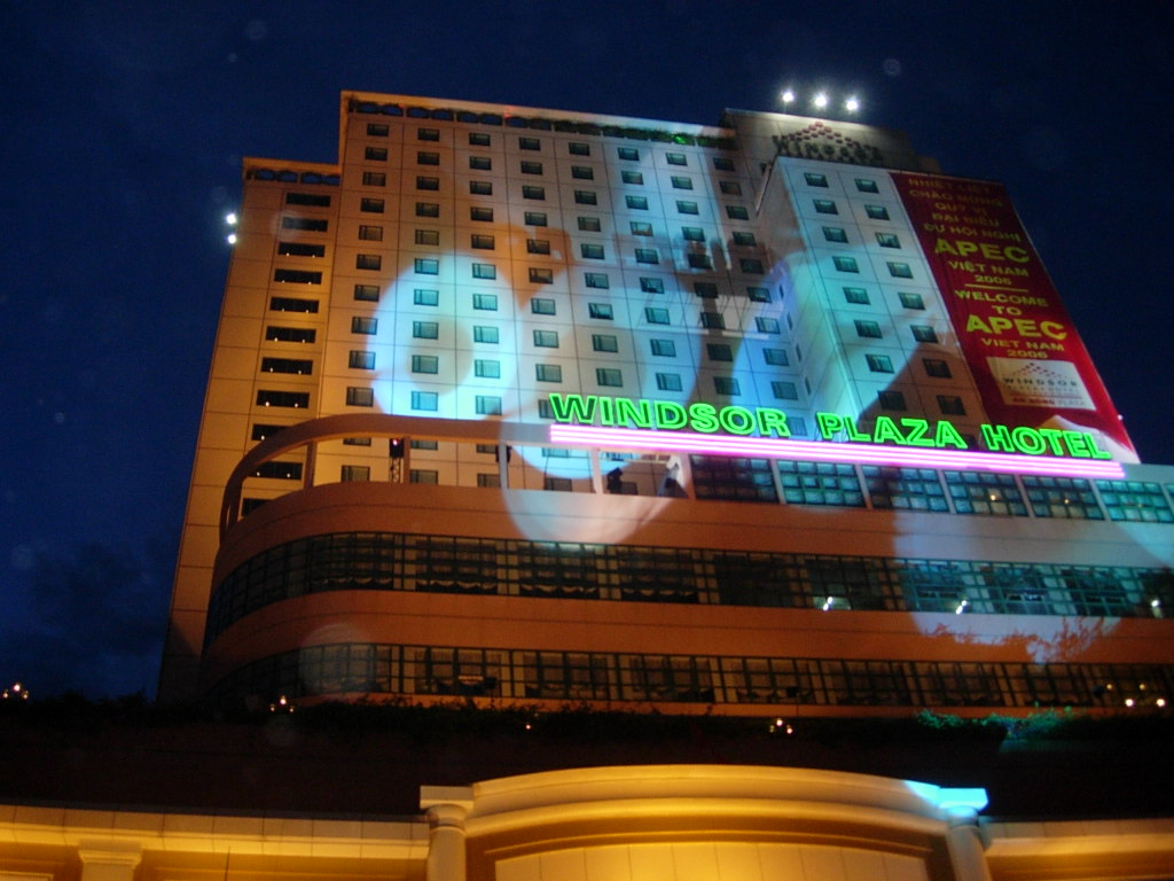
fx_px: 1289
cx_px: 587
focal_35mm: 38
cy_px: 440
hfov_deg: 49.0
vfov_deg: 37.7
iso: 200
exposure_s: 1/50.7
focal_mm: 7.8
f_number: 2.8
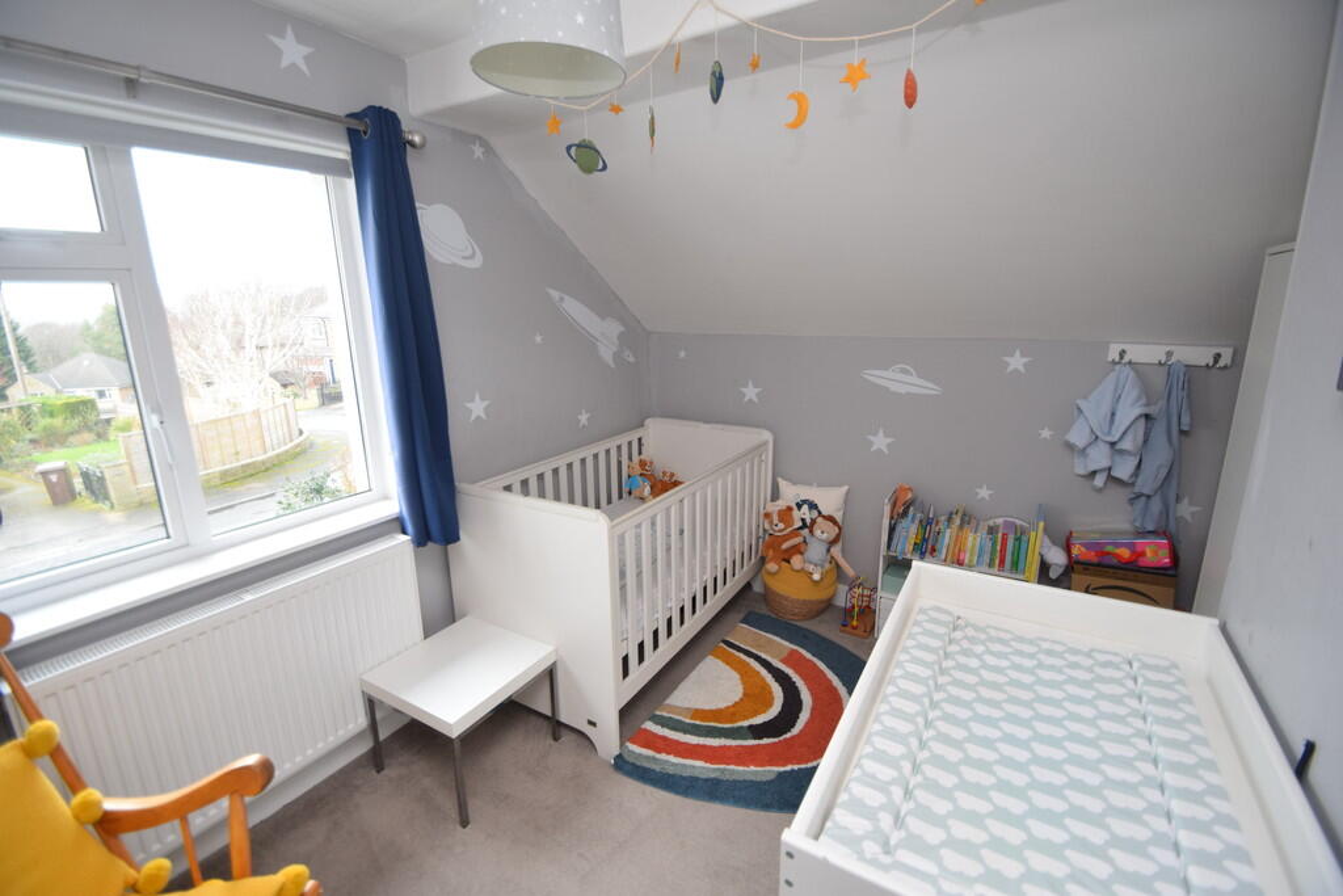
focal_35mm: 15
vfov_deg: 77.3
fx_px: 560
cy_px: 448
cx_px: 672
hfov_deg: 100.4
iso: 500
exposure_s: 1/60
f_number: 4
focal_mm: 10
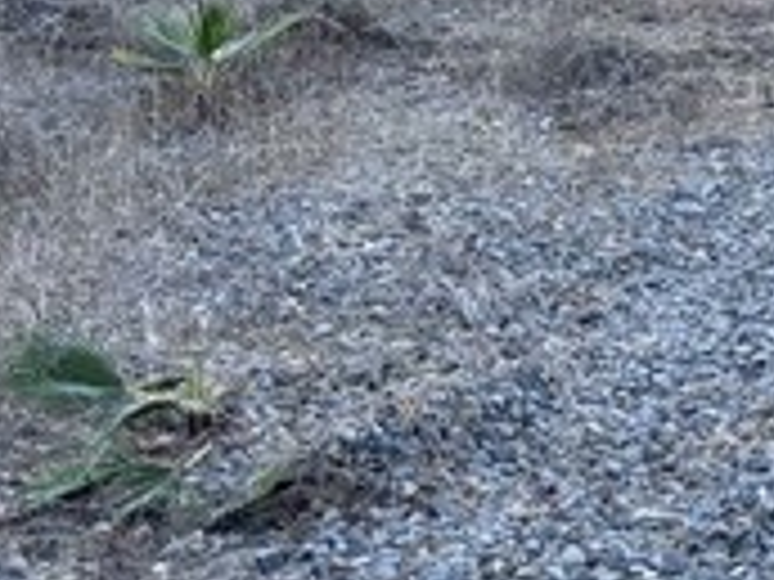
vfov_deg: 9.1
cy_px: -468
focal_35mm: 155
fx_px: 3466
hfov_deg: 12.0
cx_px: 1264
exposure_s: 1/234
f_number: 1.6
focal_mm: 5.96
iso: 40
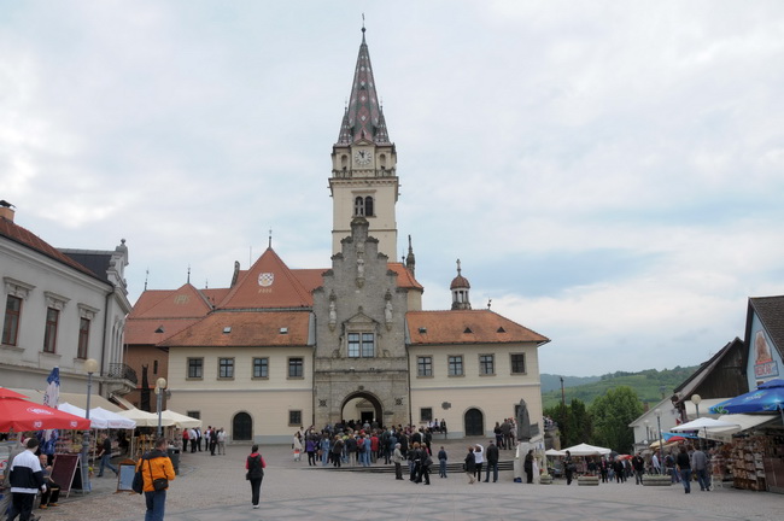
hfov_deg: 67.4
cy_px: 260
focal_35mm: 27
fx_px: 587
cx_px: 392
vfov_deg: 47.8
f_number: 8
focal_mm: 18
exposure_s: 1/250
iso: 200
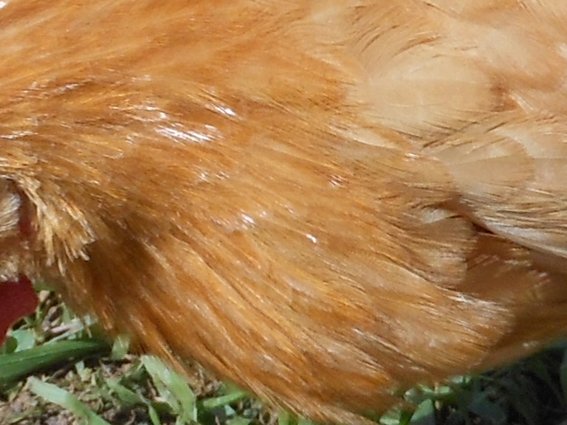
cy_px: -243
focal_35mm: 270
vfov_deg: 5.4
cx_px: 396
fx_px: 4423
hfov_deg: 7.3
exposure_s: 1/500
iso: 80
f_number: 4.6
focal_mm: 8.1
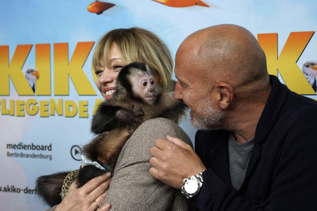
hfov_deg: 30.5
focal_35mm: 66
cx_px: 173
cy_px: 107
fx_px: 581
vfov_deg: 20.6
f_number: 4
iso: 640
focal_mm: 60
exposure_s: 1/200
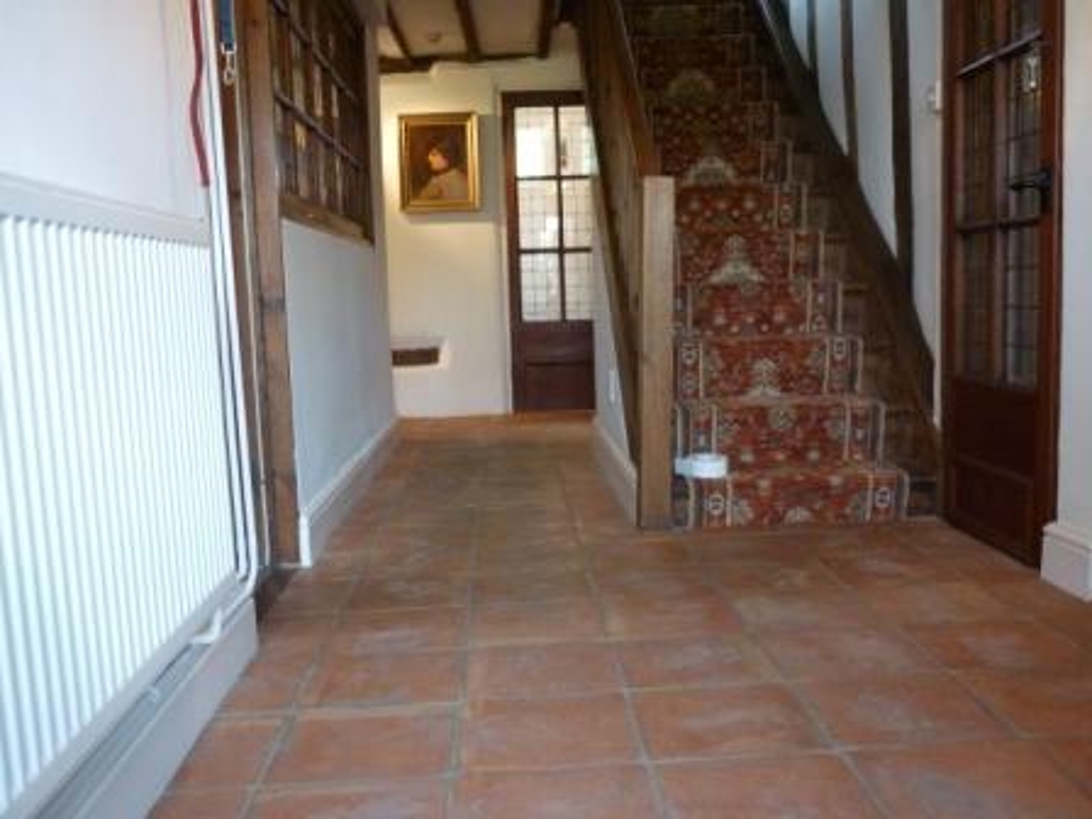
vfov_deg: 42.9
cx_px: 546
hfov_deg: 55.4
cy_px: 410
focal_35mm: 33
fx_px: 1041
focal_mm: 5.5
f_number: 2.8
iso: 320
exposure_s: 1/30
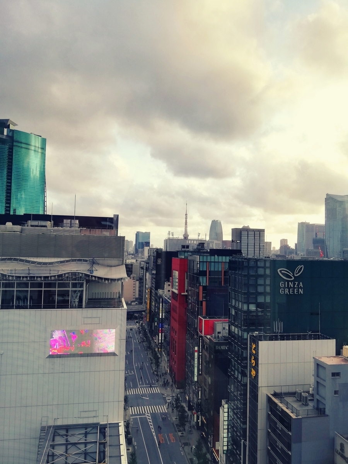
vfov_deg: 67.3
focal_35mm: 26
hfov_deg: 53.1
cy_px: 232
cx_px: 174
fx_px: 349
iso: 50
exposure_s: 1/453
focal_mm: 3.81
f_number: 2.2
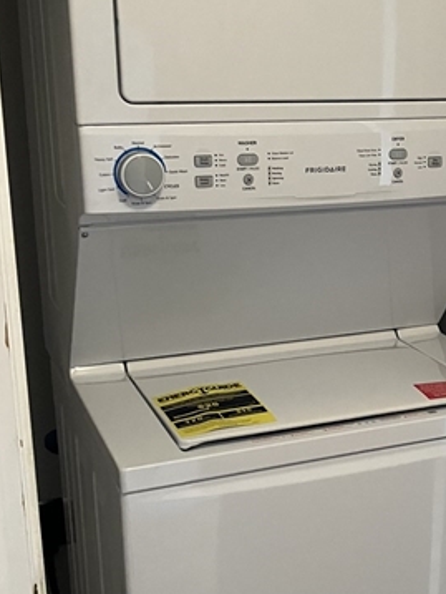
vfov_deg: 32.1
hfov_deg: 23.7
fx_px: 1030
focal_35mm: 60
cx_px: 416
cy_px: 327
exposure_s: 1/40
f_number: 1.8
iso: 320
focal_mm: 3.99
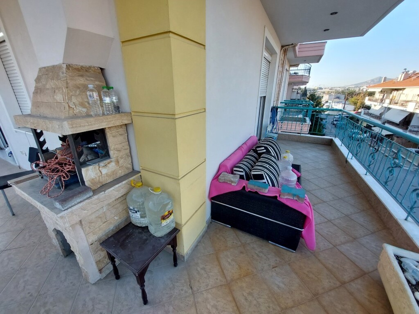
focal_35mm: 13
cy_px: 157
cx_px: 210
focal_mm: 1.74
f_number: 2.2
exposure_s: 1/287
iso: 50
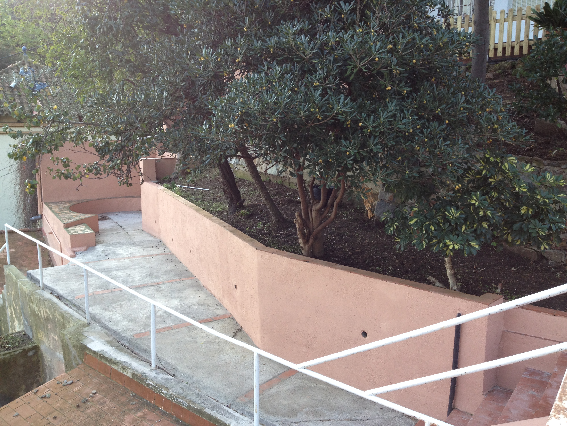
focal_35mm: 35
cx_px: 284
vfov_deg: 40.7
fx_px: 573
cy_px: 213
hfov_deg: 52.6
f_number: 2.4
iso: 64
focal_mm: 4.28
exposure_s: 1/60
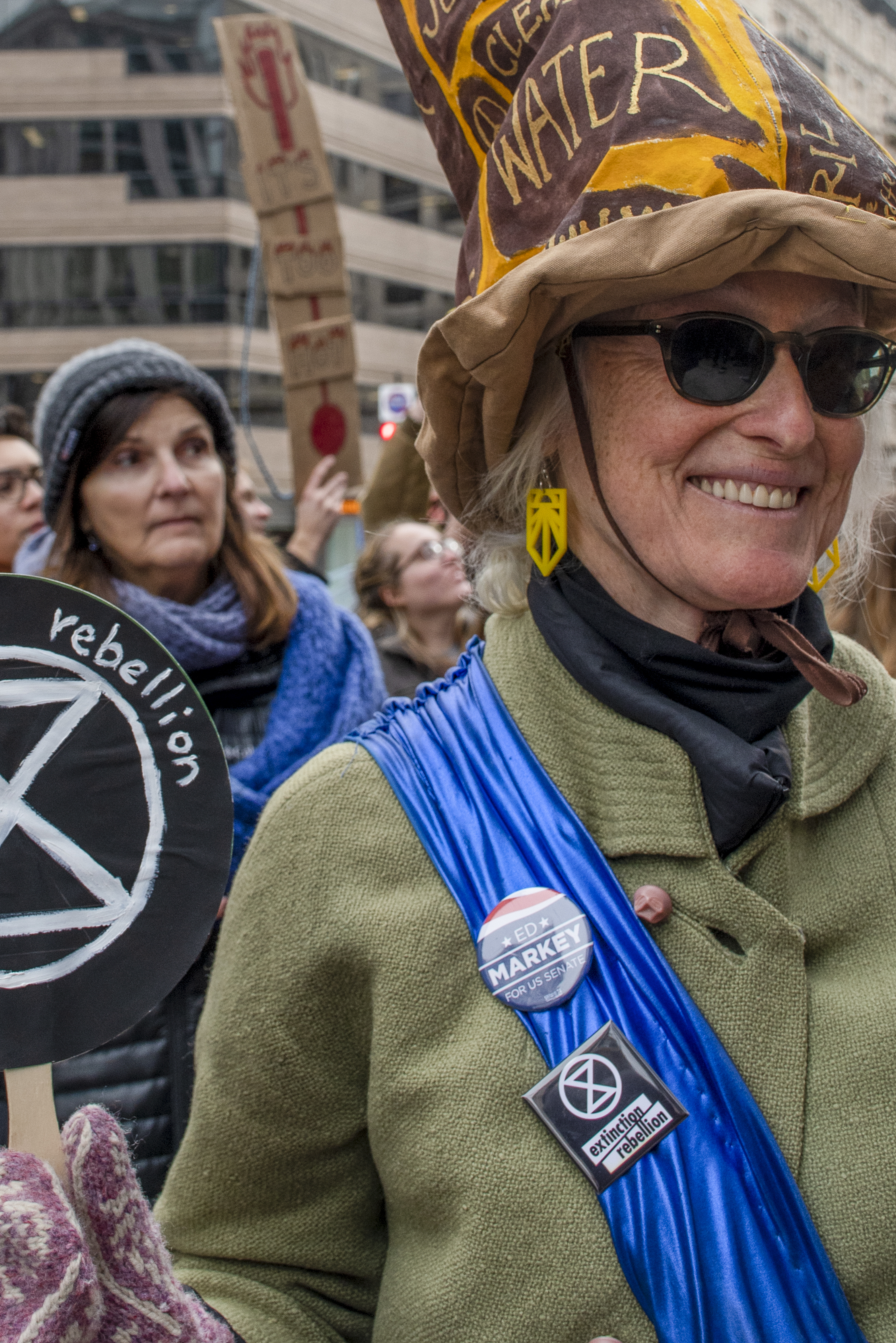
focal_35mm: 65
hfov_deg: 20.9
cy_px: 389
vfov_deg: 30.6
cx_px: 362
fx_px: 2427
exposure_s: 1/250
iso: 250
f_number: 5.6
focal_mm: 26
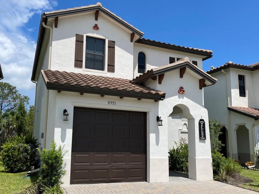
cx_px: 114
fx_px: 232
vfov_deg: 45.4
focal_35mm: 31
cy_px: 102
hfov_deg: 58.2
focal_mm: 5.1
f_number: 1.6
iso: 32
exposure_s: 1/4902
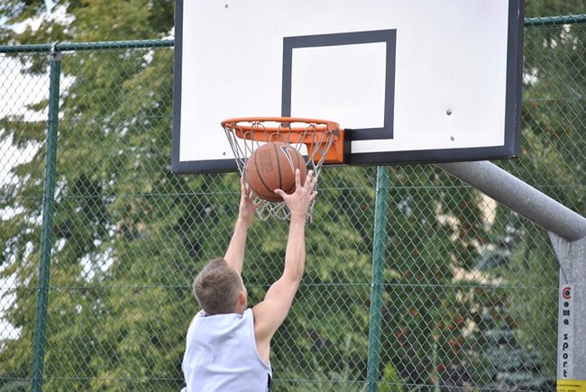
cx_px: 293
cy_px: 196
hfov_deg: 10.1
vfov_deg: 6.8
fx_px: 3300
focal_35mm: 202
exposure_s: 1/500
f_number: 5
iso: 360
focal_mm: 135
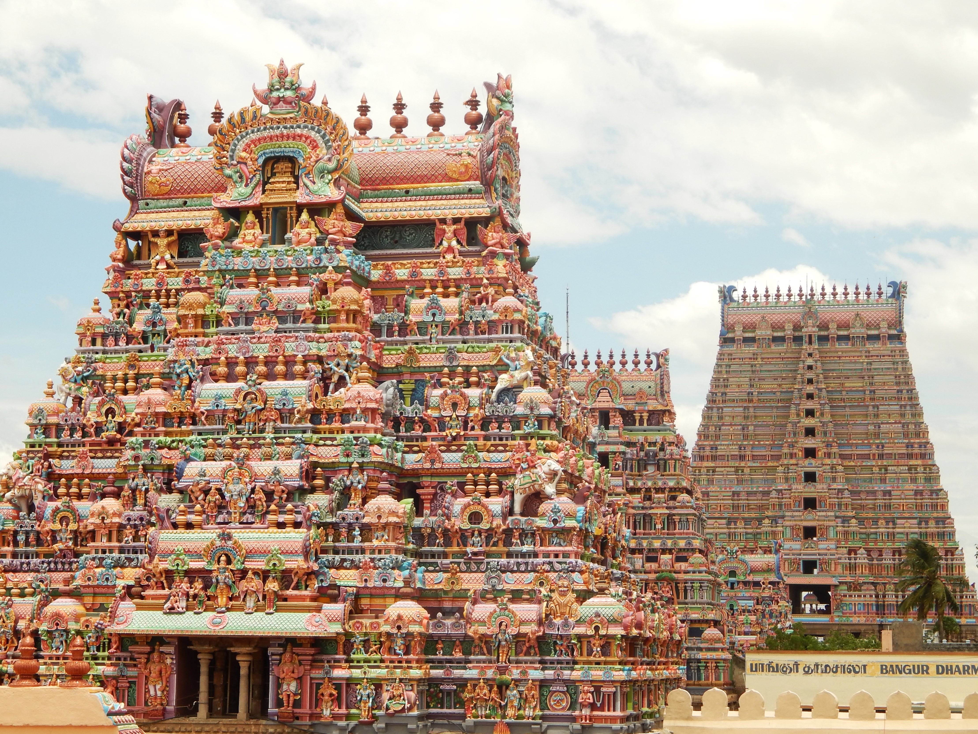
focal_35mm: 69
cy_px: 367
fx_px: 1949
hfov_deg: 28.2
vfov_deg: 21.3
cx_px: 489
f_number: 4.1
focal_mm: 12.3
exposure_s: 1/1000
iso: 125
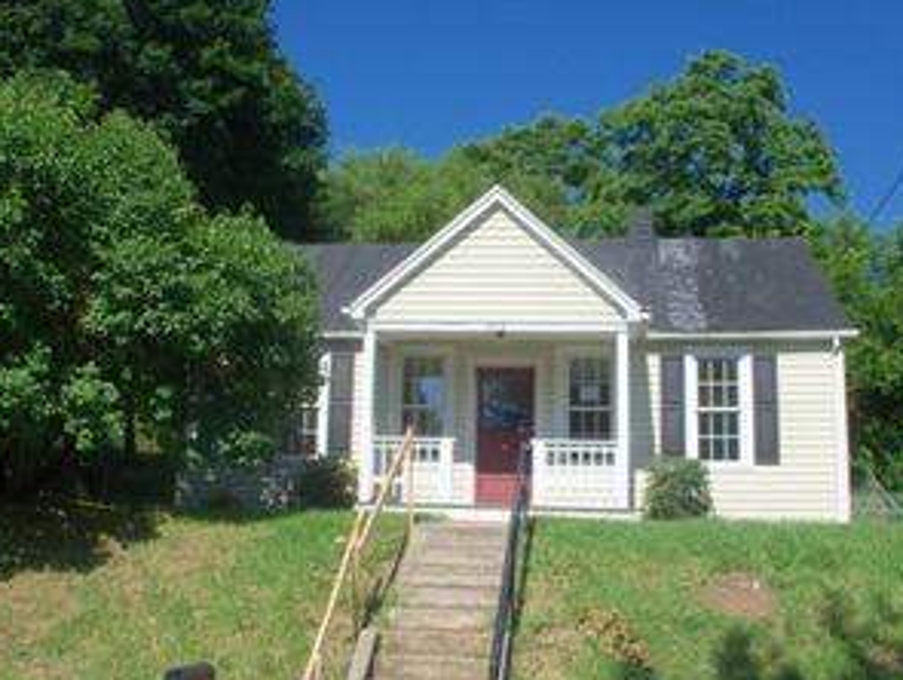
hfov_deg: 45.7
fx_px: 1071
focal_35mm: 41
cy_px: 349
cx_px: 444
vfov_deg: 35.2
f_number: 5.5
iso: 80
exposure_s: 1/400
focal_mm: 6.3
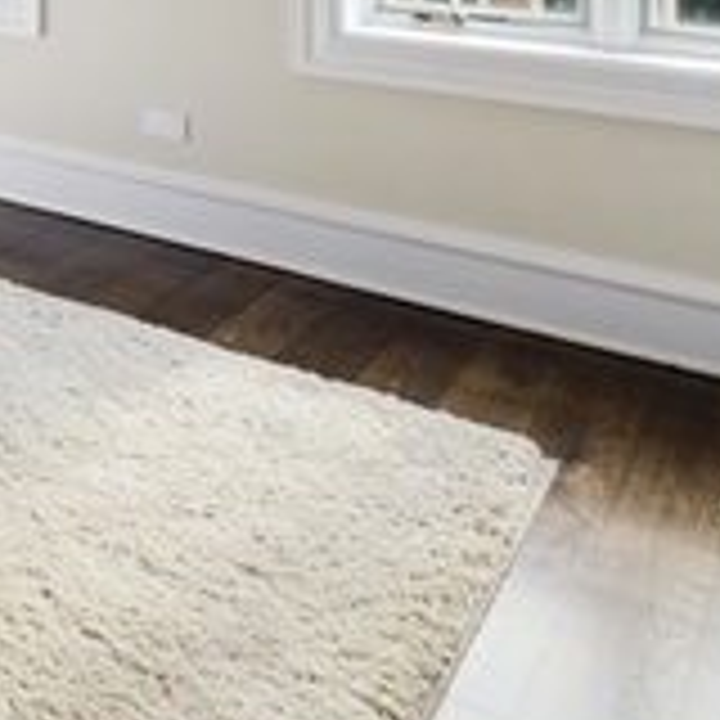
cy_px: -128
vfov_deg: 29.2
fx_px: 1200
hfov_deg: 26.4
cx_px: -297
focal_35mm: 51
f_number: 8
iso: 100
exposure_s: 1/6
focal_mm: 15
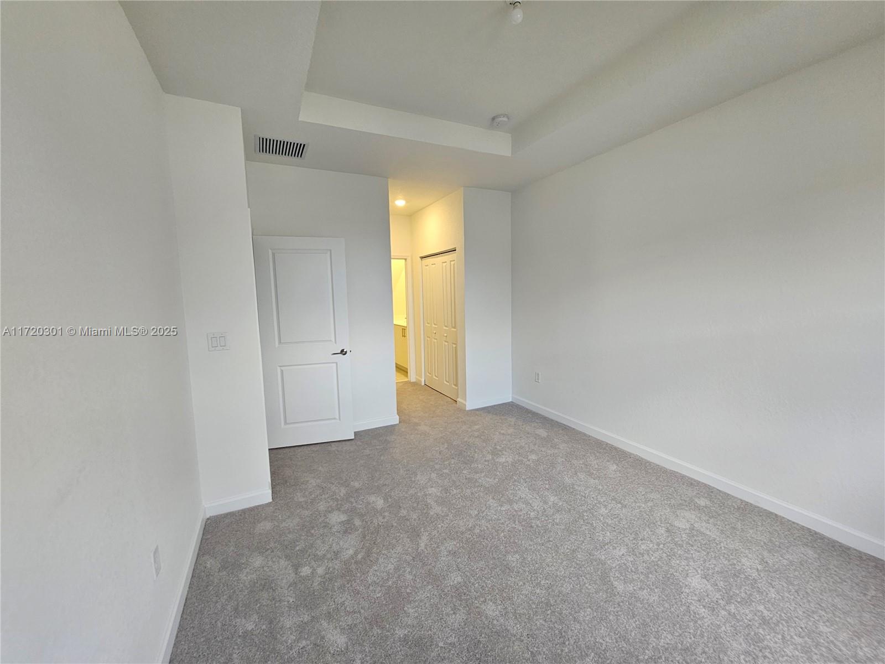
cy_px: 332
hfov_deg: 106.2
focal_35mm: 13
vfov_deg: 89.9
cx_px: 442
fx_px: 332
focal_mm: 2.2
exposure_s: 1/60
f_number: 2.2
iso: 125
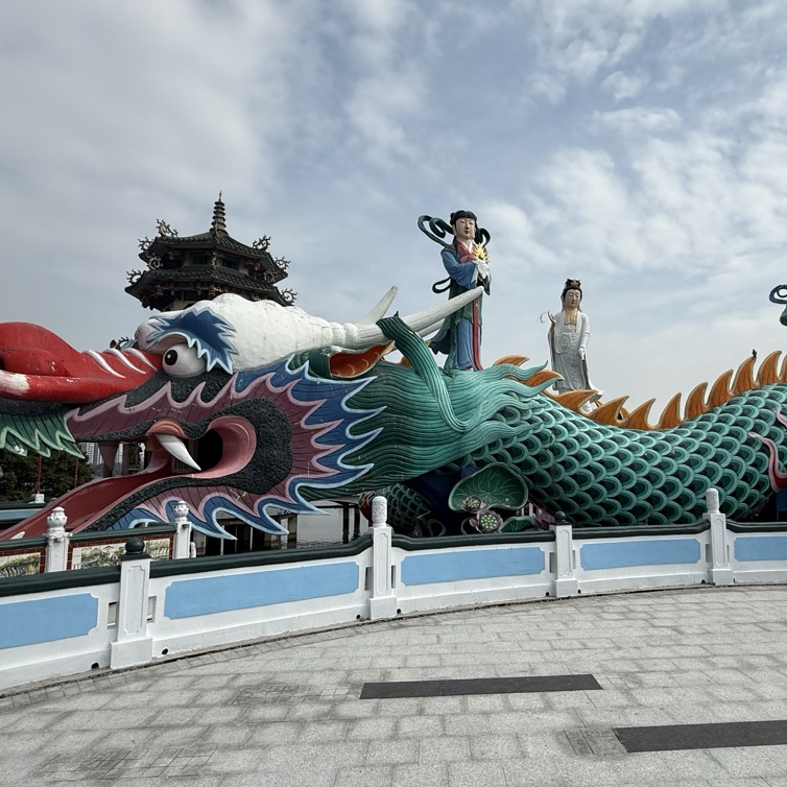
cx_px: 469
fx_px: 540
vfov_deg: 72.1
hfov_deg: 71.5
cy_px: 410
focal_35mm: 21
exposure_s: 1/3663
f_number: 2.2
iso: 50
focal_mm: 2.22
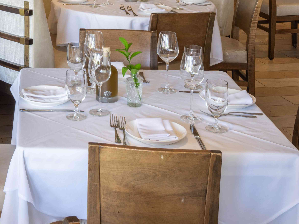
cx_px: -3
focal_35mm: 81
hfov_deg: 23.1
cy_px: -140
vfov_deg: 16.2
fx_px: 700
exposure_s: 1.6
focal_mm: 24
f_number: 10
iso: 32
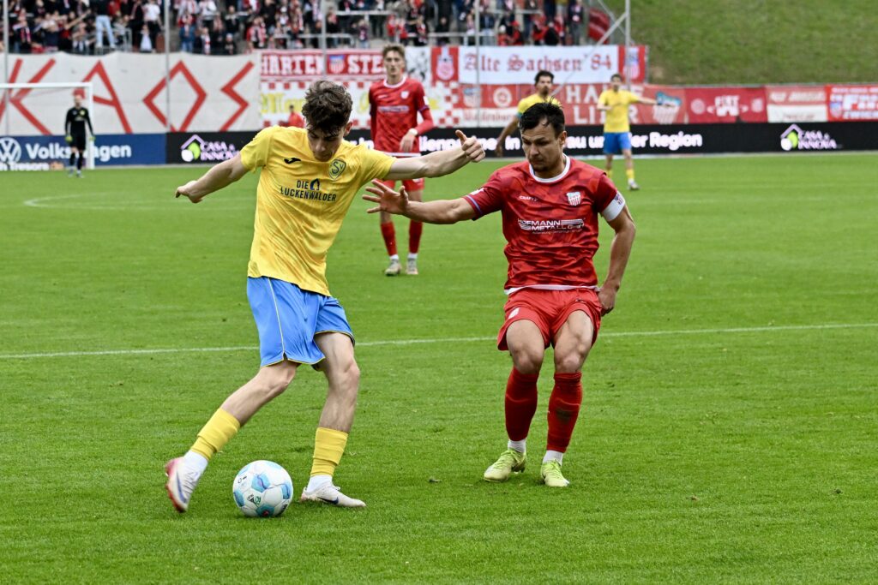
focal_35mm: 100
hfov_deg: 20.4
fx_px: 2439
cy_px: 292
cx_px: 439
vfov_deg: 13.7
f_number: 4.8
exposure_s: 1/1600
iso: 3600
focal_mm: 100
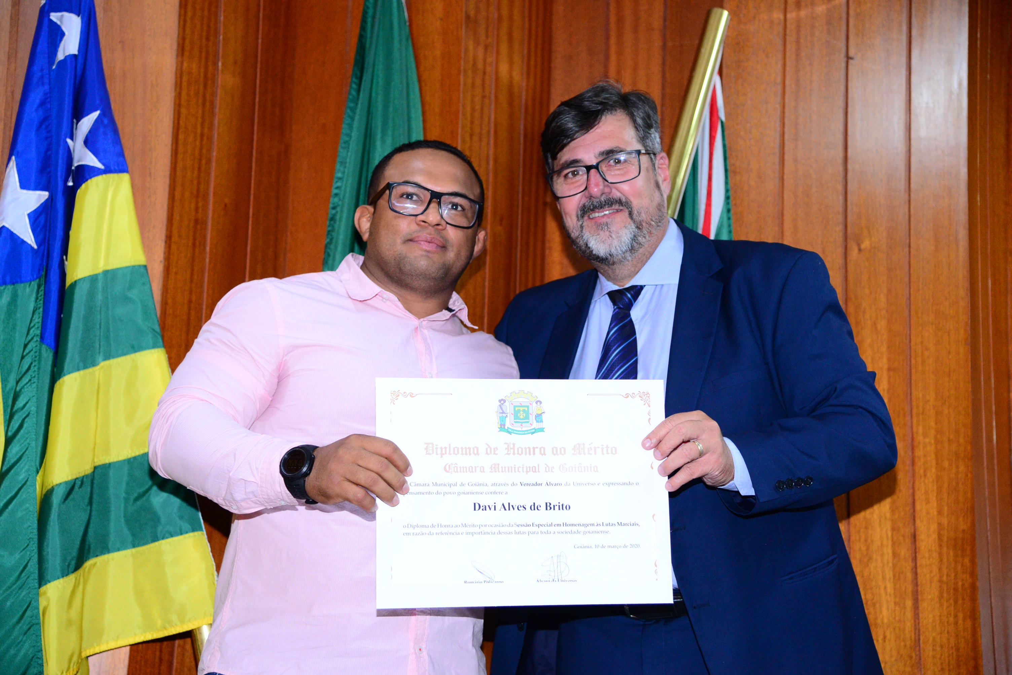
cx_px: 506
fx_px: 1828
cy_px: 338
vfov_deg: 20.9
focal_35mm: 65
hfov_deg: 30.9
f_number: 4
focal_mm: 65
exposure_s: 1/125
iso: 2500
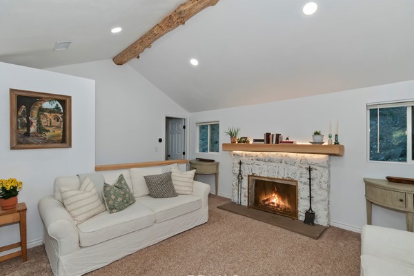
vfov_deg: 73.7
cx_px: 199
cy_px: 144
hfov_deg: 96.7
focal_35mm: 16
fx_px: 184
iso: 400
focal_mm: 10
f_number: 8
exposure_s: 1/30
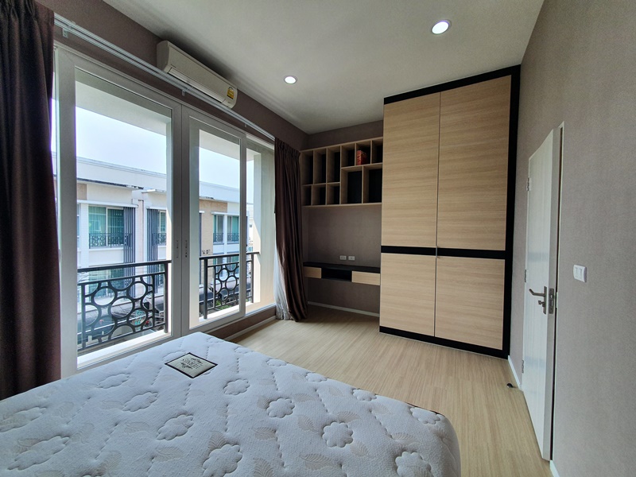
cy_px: 238
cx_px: 318
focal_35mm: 13
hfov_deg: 106.2
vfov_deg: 89.9
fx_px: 239
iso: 50
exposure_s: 1/143
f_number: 2.2
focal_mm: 1.8
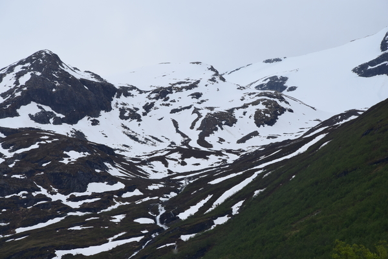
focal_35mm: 158
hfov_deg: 13.0
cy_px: 130
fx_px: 1697
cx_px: 194
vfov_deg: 8.7
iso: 400
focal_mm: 105
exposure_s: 1/400
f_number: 11
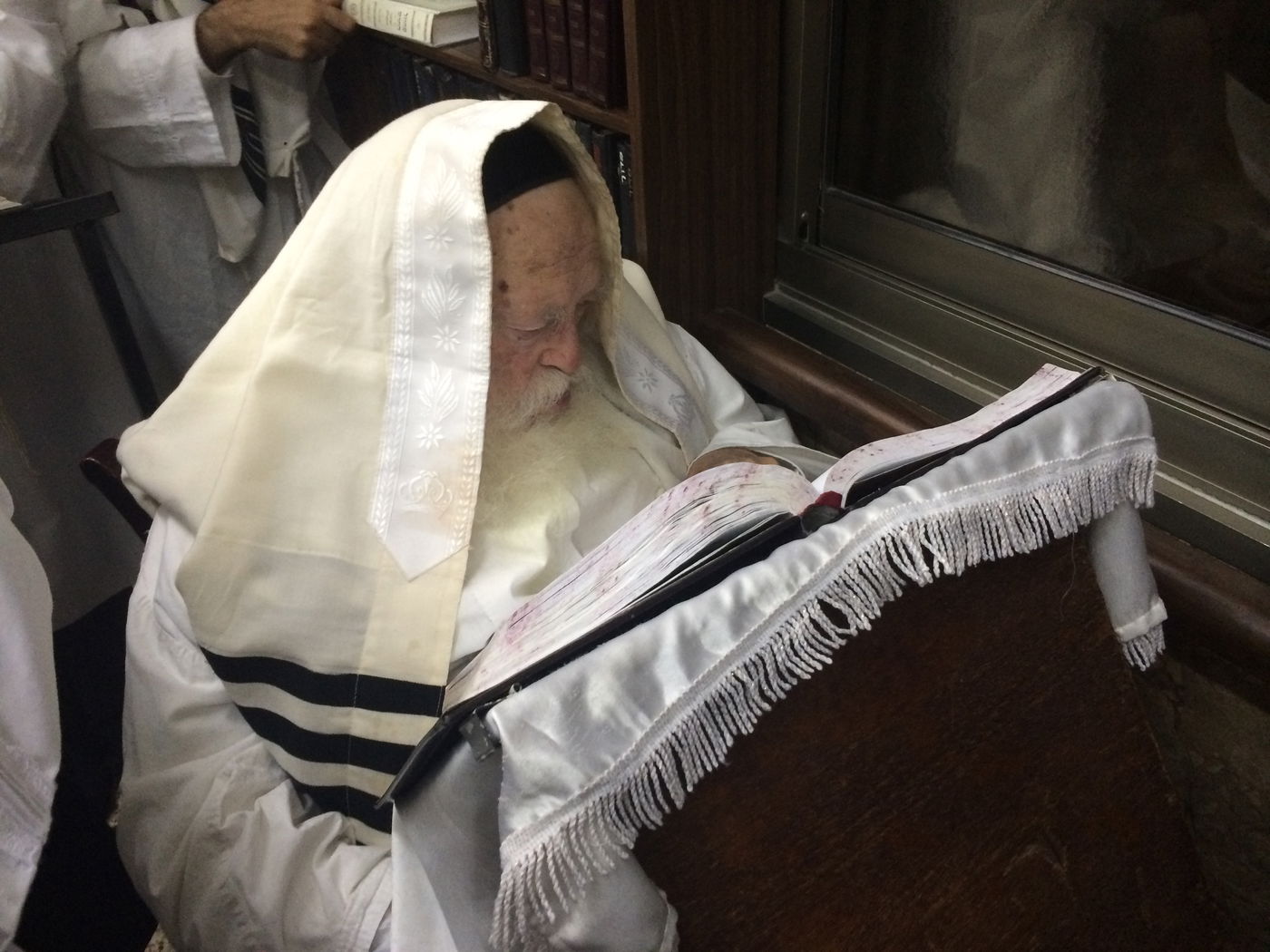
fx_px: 1101
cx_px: 635
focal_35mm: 30
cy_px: 476
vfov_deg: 46.8
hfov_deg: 60.0
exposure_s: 1/33
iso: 250
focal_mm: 4.12
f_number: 2.2
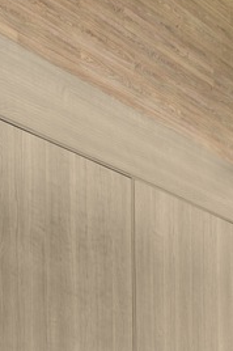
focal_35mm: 71
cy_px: 153
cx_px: 298
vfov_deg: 28.5
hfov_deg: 18.0
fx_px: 691
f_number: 8
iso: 64
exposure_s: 1/80
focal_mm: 19
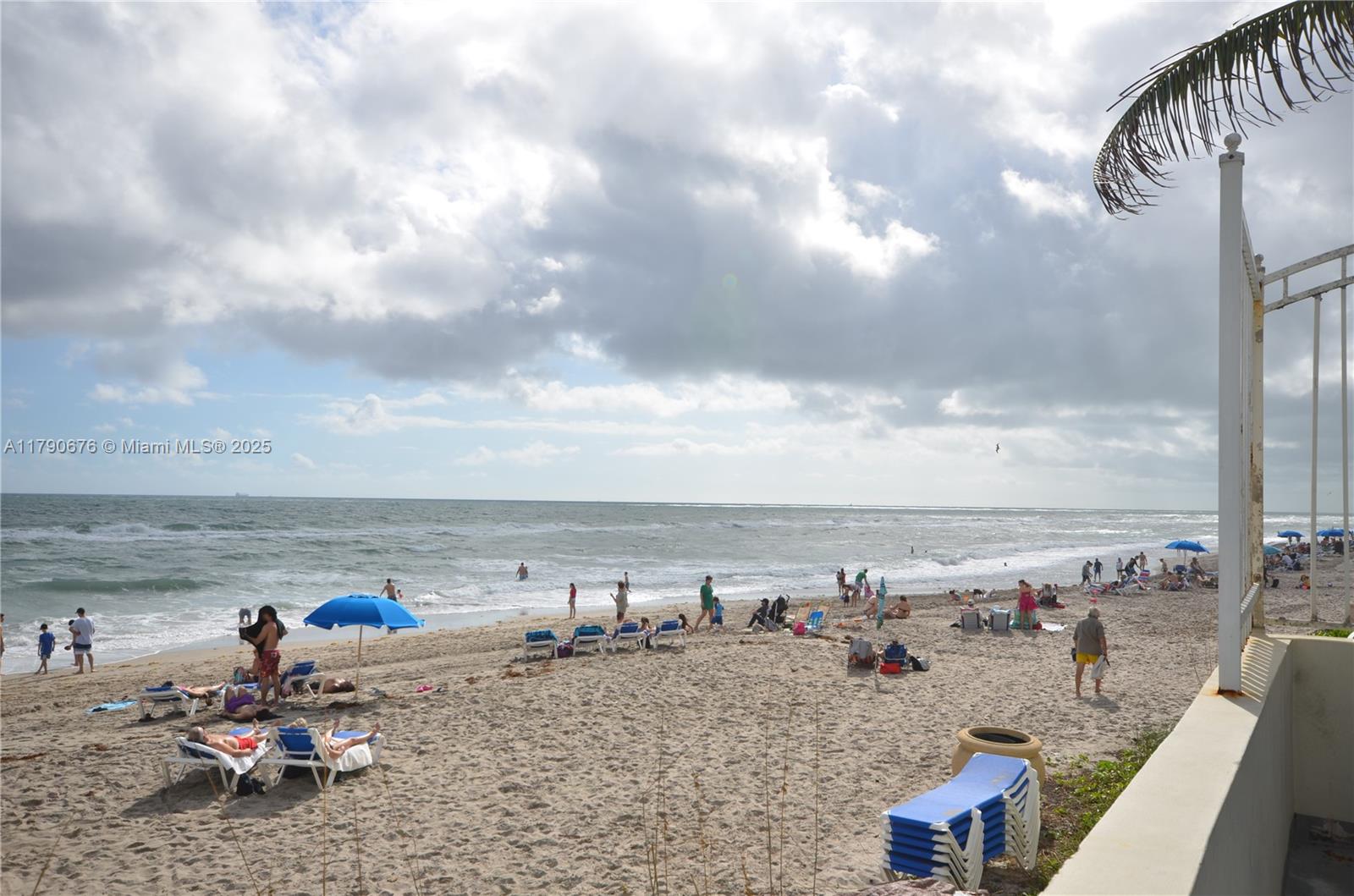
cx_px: 677
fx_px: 1069
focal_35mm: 28
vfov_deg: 45.5
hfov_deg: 64.7
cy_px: 448
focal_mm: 19
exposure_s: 1/320
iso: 100
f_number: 9
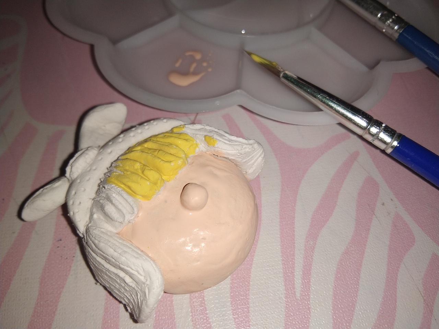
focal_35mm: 31
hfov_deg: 58.4
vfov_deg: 45.4
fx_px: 393
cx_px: 220
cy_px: 164
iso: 50
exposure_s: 1/539
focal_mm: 3.69
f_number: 2.2
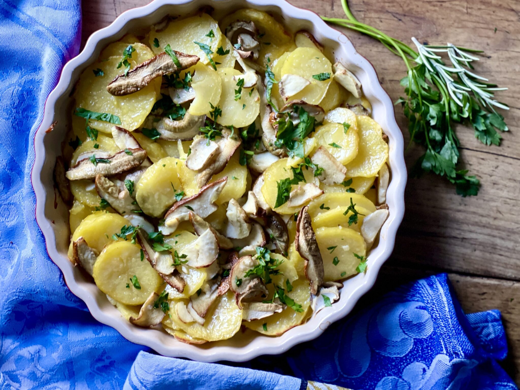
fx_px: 961
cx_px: 260
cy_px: 195
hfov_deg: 30.3
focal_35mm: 64
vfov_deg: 22.9
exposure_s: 1/40
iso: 200
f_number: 2.2
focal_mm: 7.5
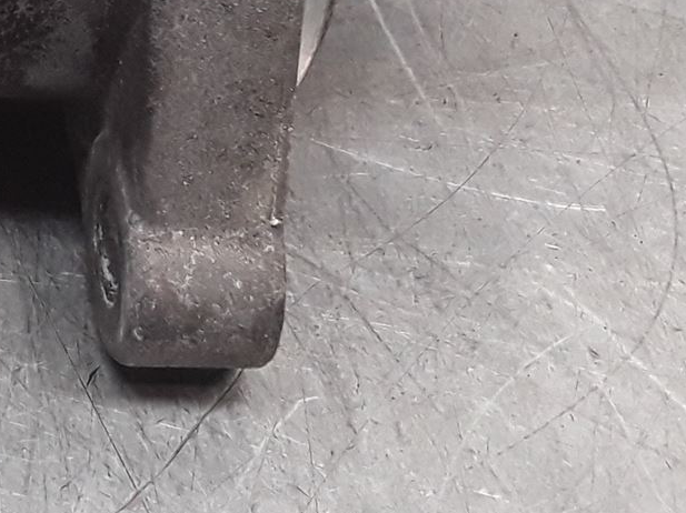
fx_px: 1842
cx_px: -300
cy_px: -172
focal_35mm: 93
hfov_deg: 18.9
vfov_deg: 15.1
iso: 100
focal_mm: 2.91
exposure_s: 1/100
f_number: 1.9
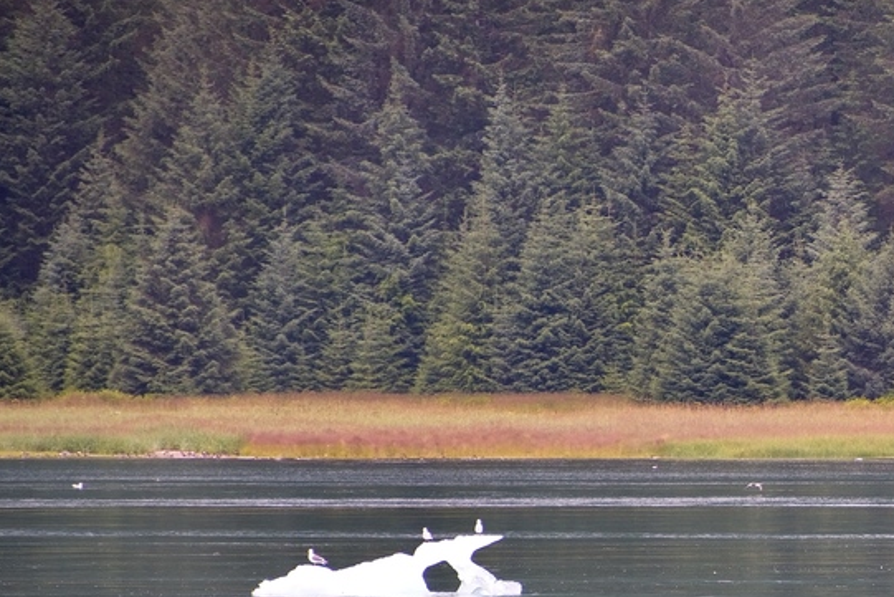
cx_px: 892
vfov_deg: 1.9
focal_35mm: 710
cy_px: 546
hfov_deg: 2.9
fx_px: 17635
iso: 720
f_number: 5.6
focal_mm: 300
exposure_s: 1/640
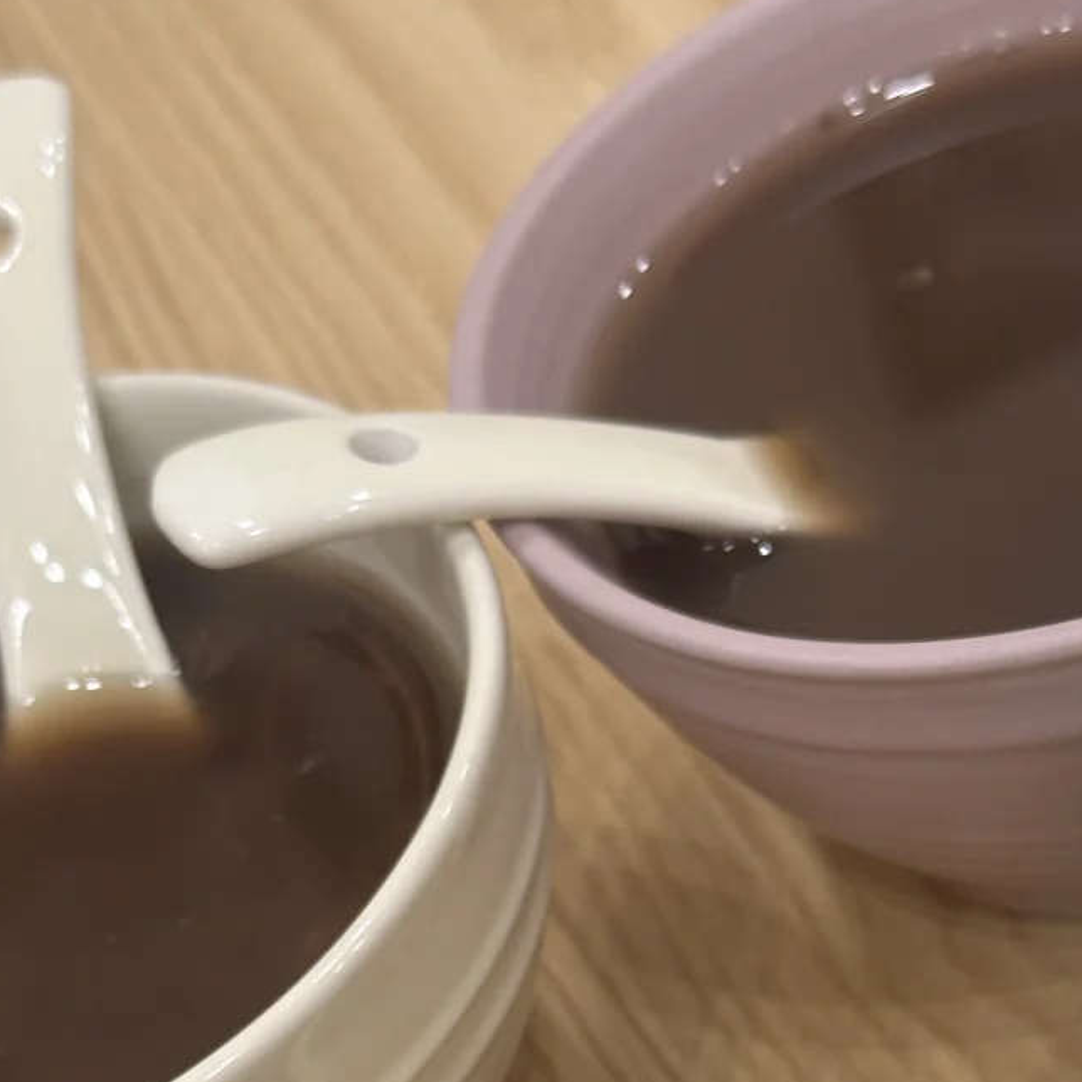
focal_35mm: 95
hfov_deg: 18.3
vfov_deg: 17.8
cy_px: 1094
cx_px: 634
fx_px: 3360
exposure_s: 1/50
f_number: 1.78
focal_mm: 6.86
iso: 100
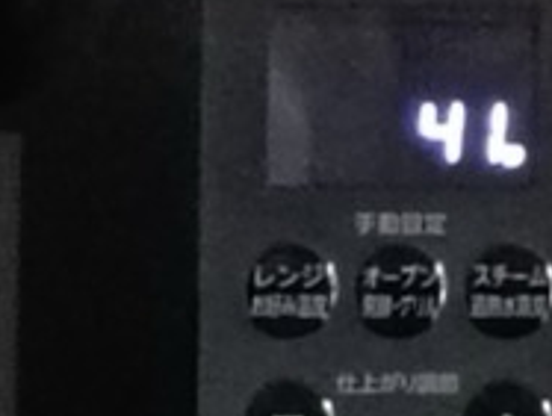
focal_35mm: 539
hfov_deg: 3.6
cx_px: -605
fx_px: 8612
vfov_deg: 2.8
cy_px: 481
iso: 1250
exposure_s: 1/24
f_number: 1.7
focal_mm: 4.7
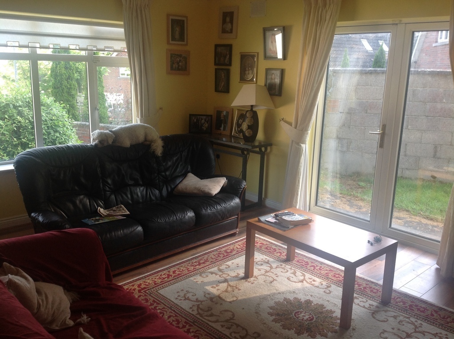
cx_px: 227
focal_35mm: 35
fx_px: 458
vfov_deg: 40.6
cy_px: 170
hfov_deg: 52.7
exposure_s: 1/60
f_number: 2.4
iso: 64
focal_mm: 4.28
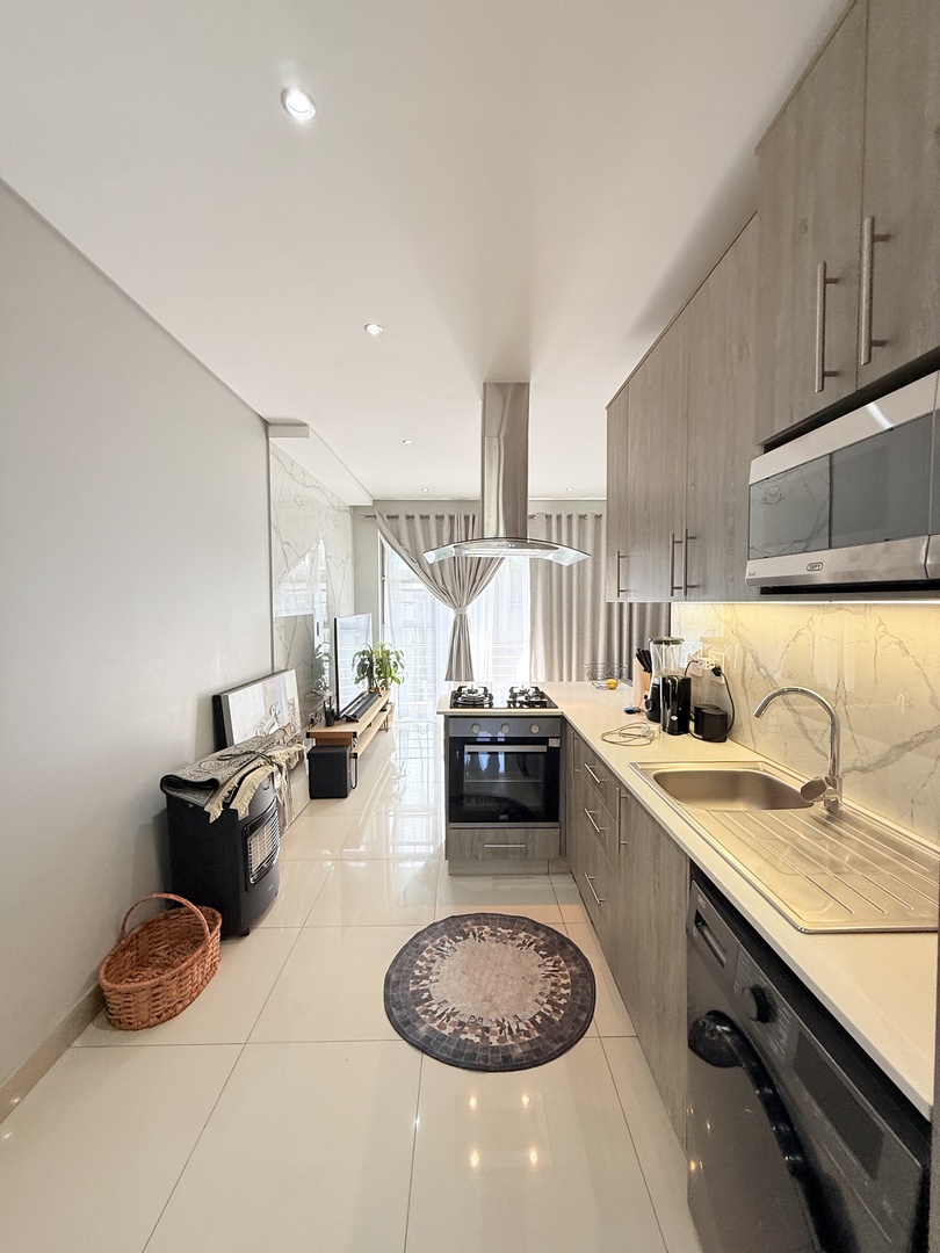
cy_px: 626
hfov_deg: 85.7
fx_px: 507
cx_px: 470
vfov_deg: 102.1
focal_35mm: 14
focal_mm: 2.22
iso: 50
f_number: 2.2
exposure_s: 1/99
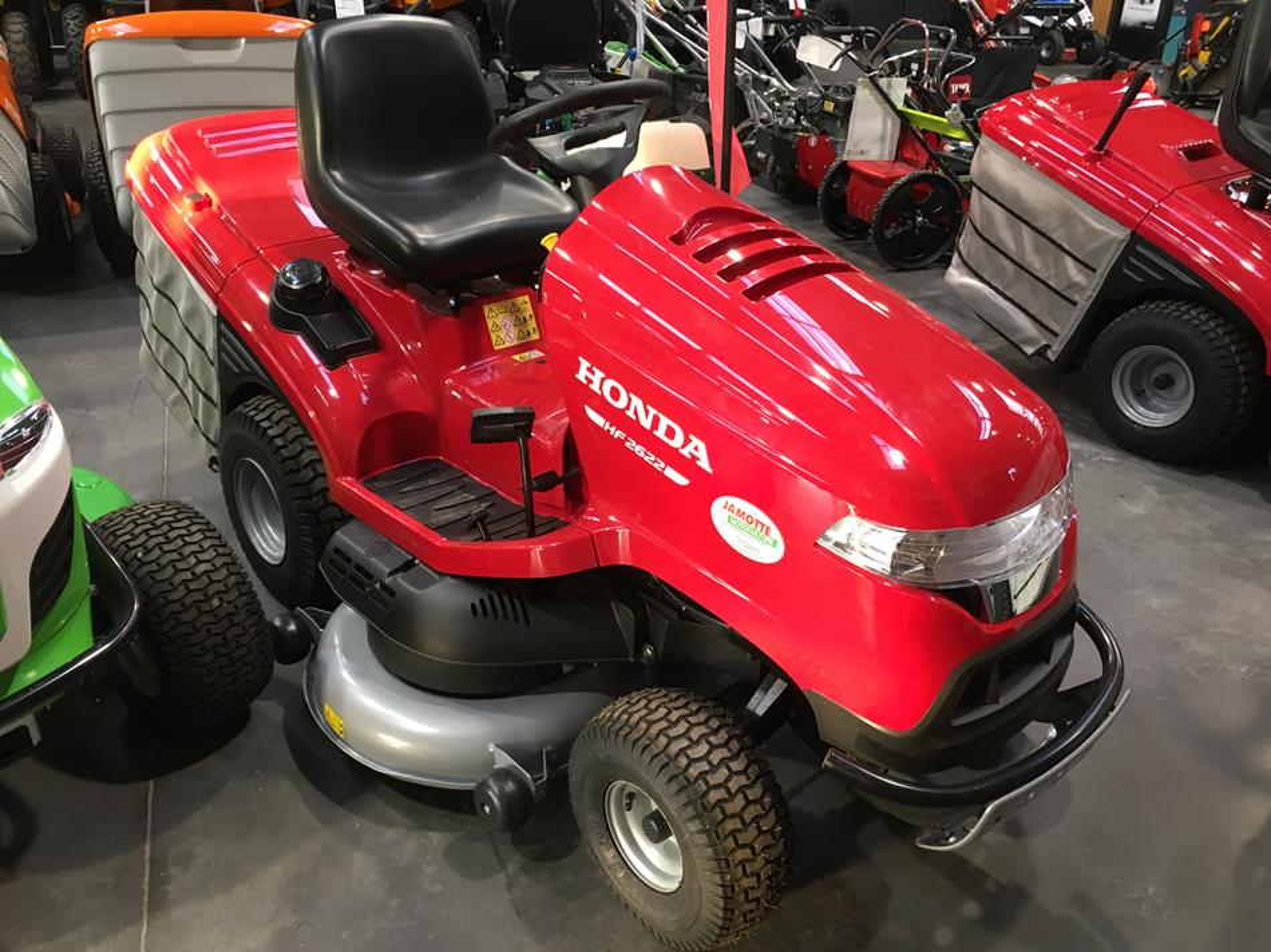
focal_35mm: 29
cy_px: 476
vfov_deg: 48.2
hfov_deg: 61.7
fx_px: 1065
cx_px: 636
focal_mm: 4.15
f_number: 2.2
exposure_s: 1/33
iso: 100
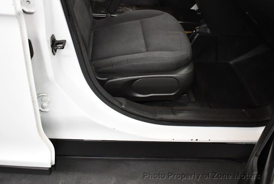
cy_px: 92
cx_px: 137
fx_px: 274
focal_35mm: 36
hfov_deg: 53.1
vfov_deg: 37.0
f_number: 3.5
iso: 2200
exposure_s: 1/125
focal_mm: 18
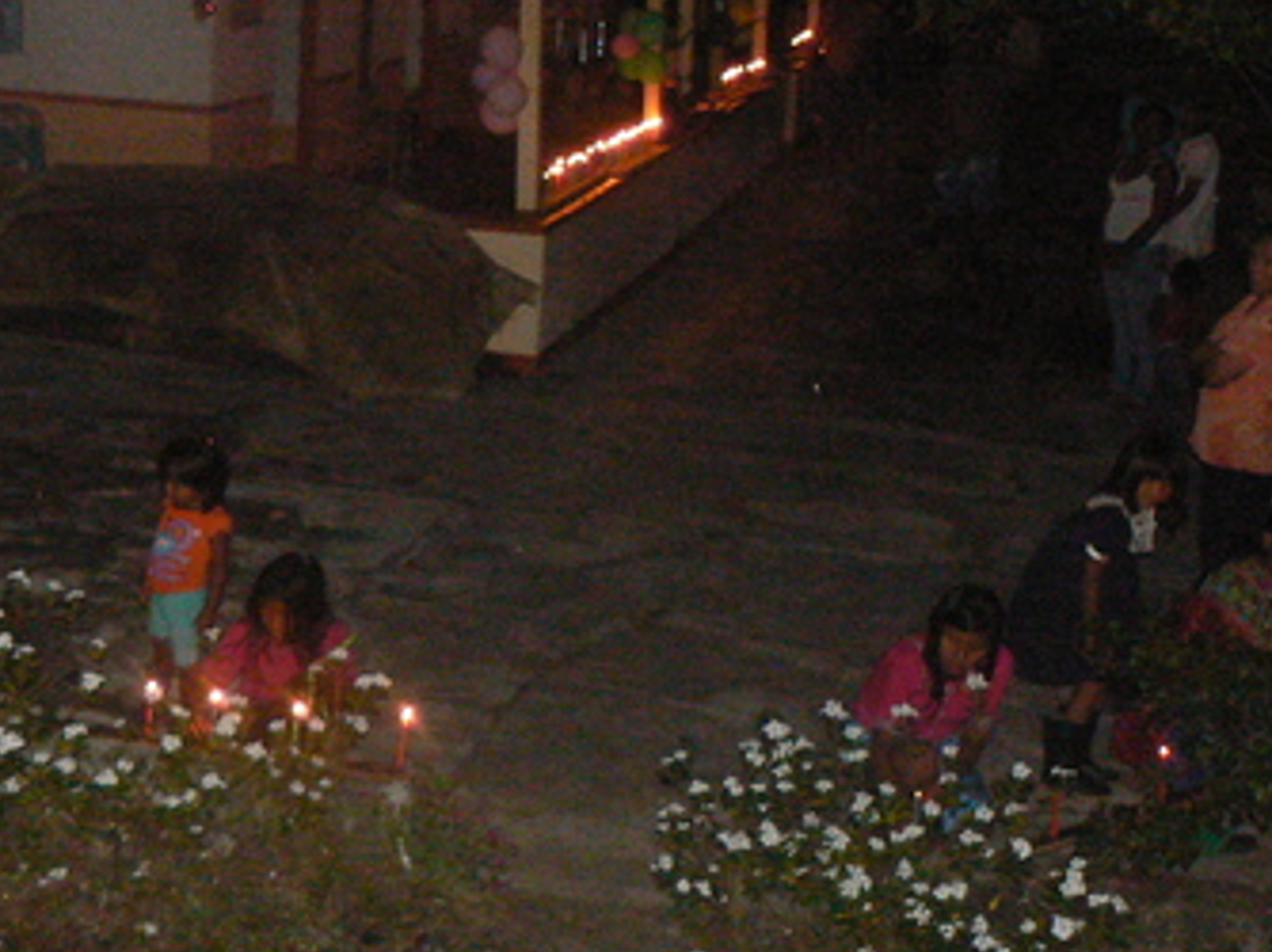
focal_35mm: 69
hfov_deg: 27.5
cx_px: 229
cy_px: 164
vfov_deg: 21.0
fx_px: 2534
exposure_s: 1/30
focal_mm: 6
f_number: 2.8
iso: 400
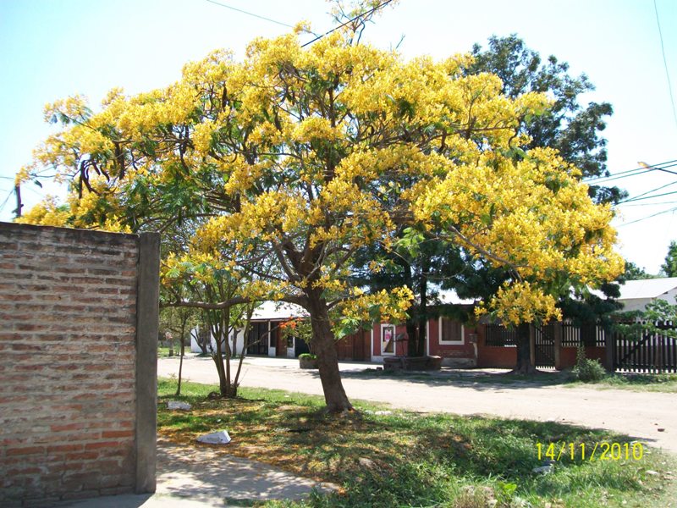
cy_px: 254
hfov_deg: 51.4
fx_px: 704
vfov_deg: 39.7
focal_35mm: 36
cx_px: 338
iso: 64
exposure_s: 1/640
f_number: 2.7
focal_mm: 6
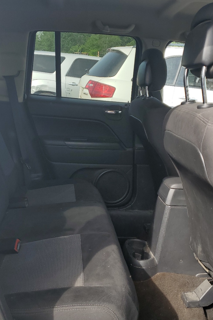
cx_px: 88
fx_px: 328
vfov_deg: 51.9
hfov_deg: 35.9
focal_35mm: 37
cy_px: 161
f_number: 1.5
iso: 50
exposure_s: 1/909
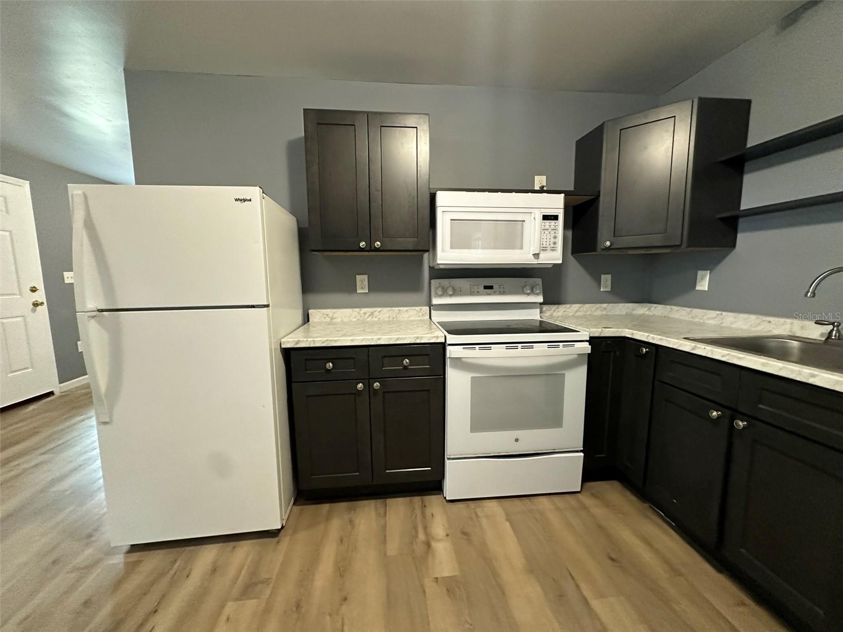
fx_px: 341
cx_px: 422
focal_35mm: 14
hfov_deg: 102.1
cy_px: 316
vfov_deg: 85.7
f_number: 2.2
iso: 500
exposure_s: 1/60
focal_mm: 2.22
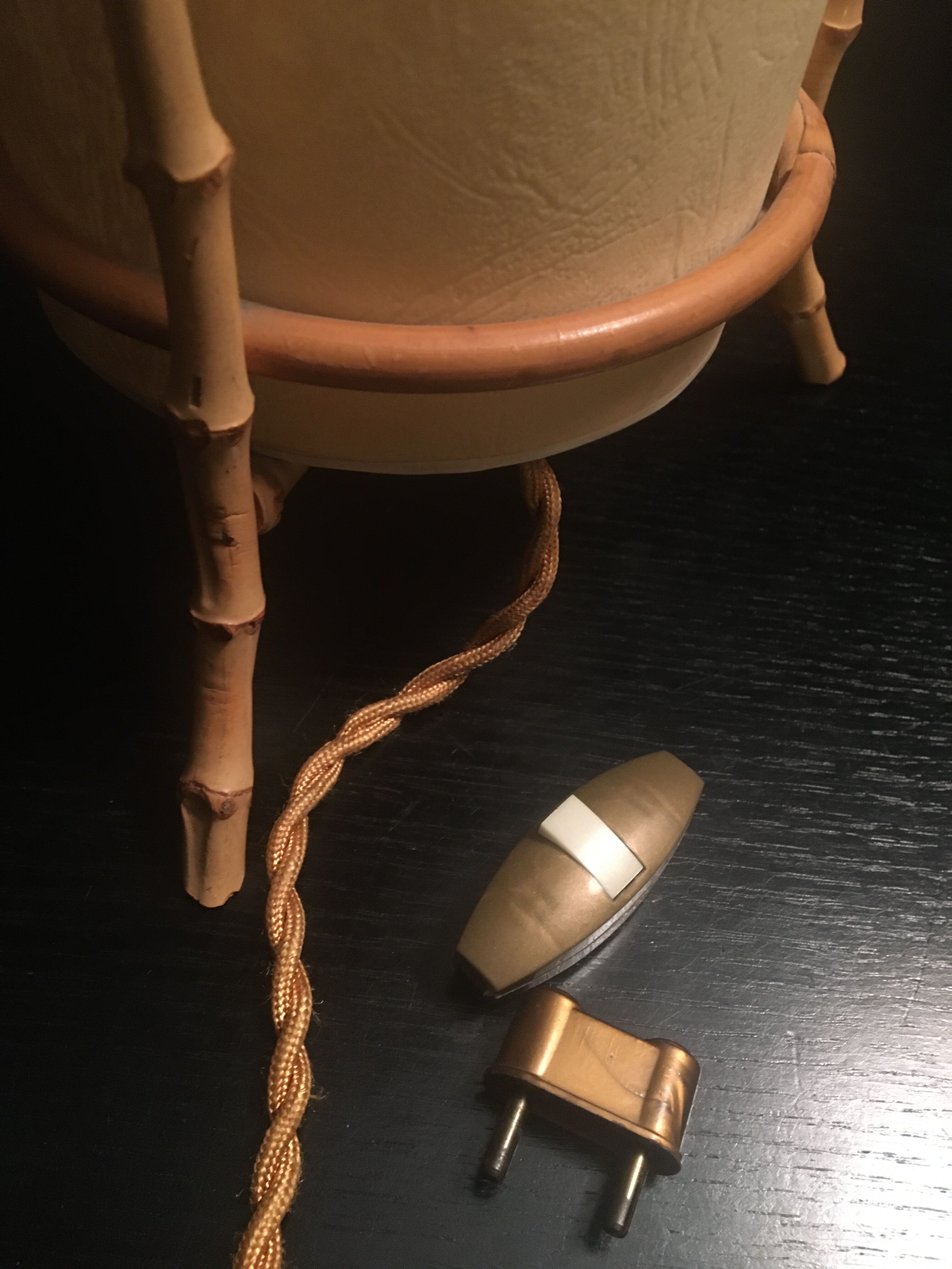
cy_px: 634
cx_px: 476
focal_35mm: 29
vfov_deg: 61.7
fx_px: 1063
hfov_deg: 48.2
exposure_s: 1/17
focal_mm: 4.15
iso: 400
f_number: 2.2
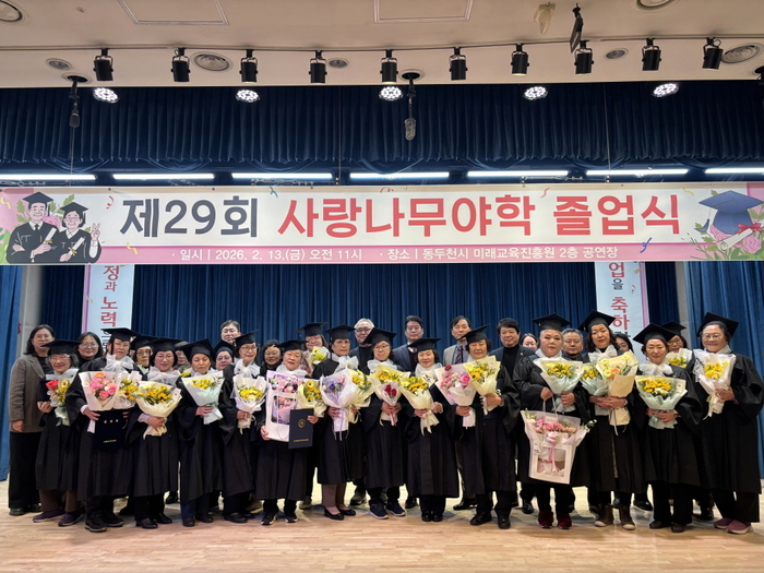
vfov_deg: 53.1
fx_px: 574
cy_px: 286
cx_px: 382
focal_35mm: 26
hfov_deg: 67.3
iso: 80
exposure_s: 1/120
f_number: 1.6
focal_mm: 5.96
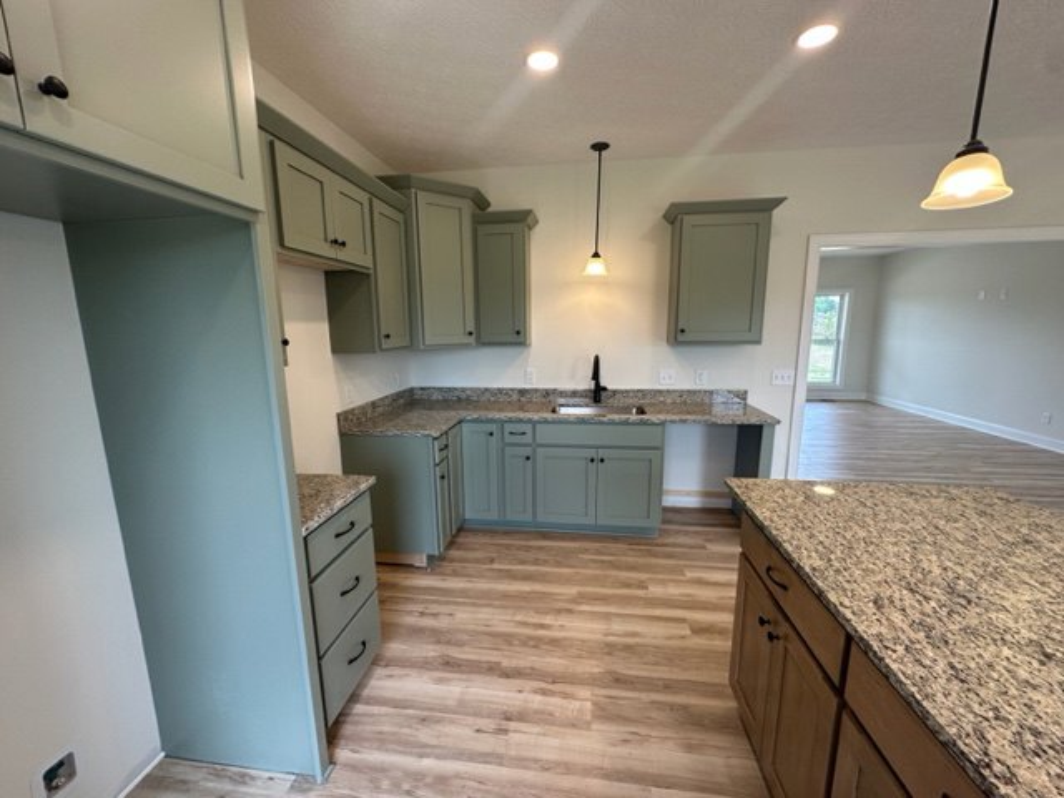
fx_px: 430
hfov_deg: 102.1
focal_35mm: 14
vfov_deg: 85.7
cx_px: 532
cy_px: 399
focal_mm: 2.22
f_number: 2.2
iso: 100
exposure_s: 1/120
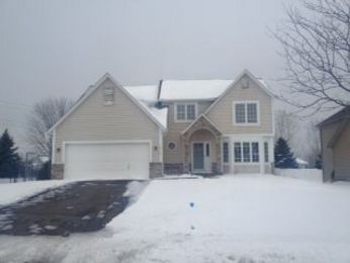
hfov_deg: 52.6
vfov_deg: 40.7
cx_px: 175
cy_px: 132
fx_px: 354
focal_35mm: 35
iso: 50
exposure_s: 1/1493
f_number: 2.4
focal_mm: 4.28
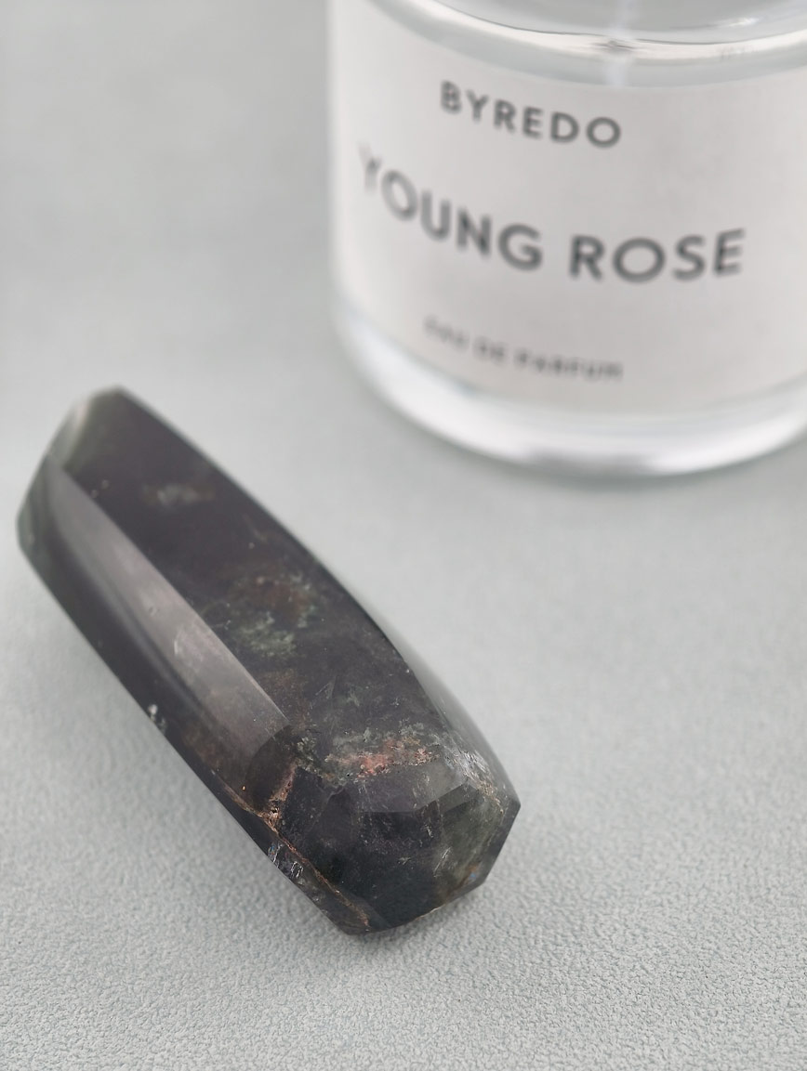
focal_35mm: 85
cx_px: 404
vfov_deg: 23.0
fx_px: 2636
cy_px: 536
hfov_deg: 17.4
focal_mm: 22.48
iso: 125
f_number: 2.67
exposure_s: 1/160
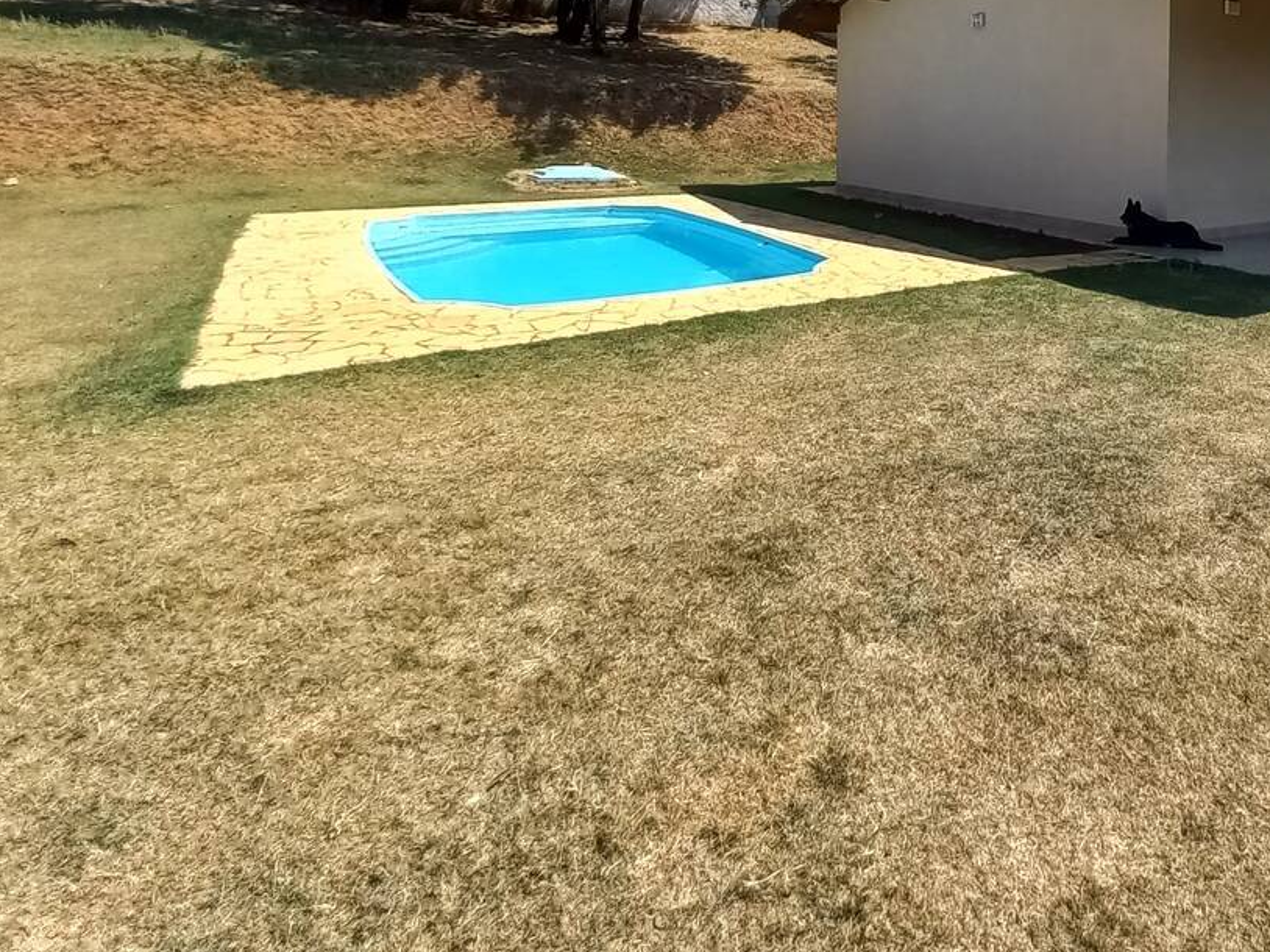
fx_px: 844
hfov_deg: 67.0
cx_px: 1017
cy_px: 158
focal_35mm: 23
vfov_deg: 53.9
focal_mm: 1.42
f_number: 2.2
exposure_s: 1/1221
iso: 40
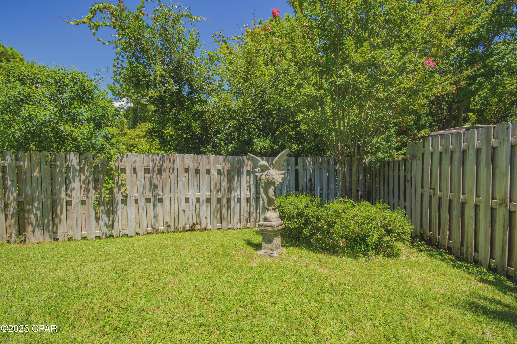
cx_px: 258
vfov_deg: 77.3
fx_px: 215
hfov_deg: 100.4
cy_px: 172
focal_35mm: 15
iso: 250
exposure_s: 1/80
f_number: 14
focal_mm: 10
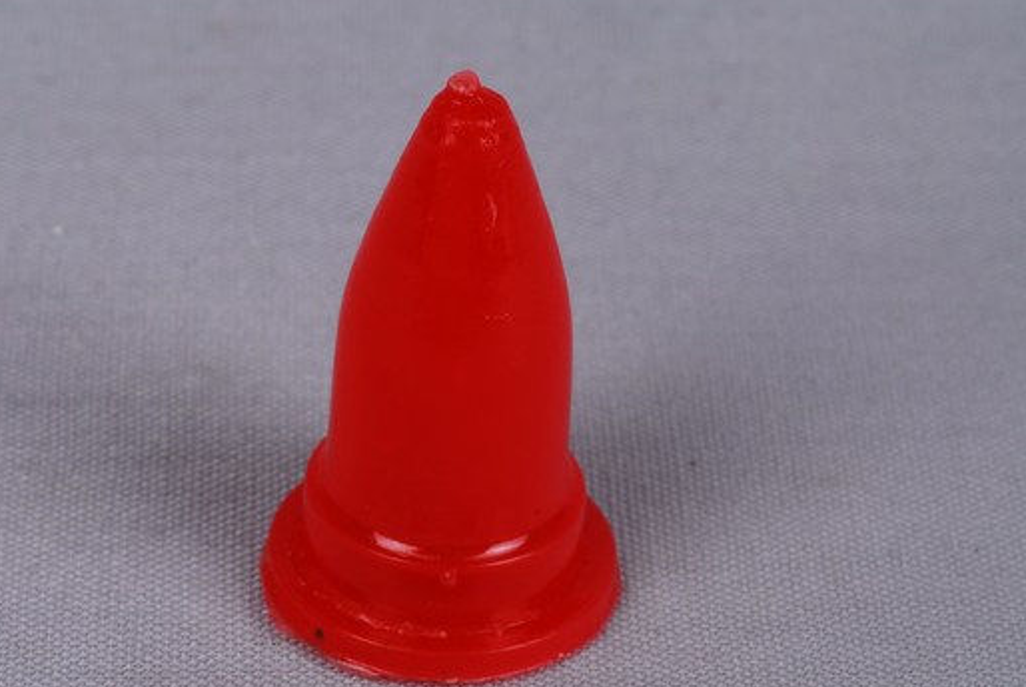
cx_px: 435
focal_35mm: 112
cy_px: 405
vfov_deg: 12.3
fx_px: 3196
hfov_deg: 18.2
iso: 100
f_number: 32
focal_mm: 60
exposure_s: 1/60
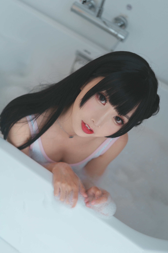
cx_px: 84
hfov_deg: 27.0
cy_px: 126
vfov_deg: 39.6
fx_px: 350
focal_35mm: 50
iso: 320
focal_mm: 50
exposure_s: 1/100
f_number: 2.8
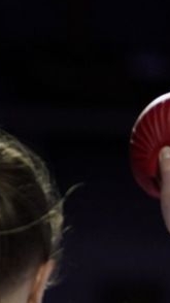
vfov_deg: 2.2
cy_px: 579
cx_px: -193
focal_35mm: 970
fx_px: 7787
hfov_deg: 1.2
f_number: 2.8
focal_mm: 151
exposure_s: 1/1000
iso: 1600
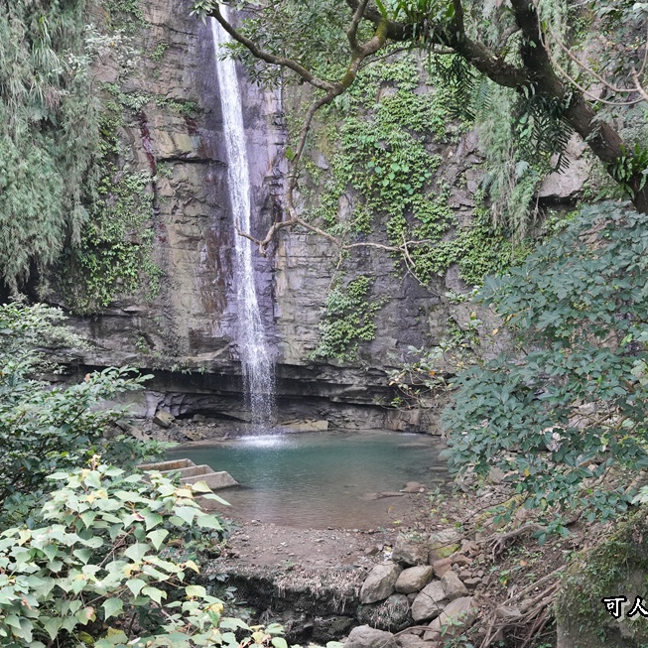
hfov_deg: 30.4
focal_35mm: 56
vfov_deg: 30.5
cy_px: 318
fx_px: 1189
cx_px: 258
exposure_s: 1/250
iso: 2500
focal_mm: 42.1
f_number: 7.1
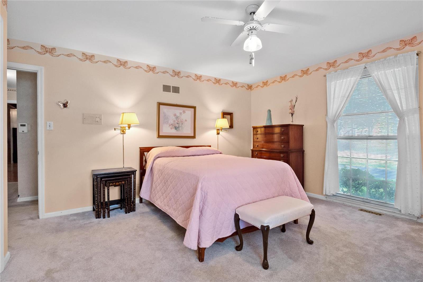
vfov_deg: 73.7
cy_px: 141
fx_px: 188
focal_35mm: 16
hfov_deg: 96.7
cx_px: 212
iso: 400
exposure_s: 1/8
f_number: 8
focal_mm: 8
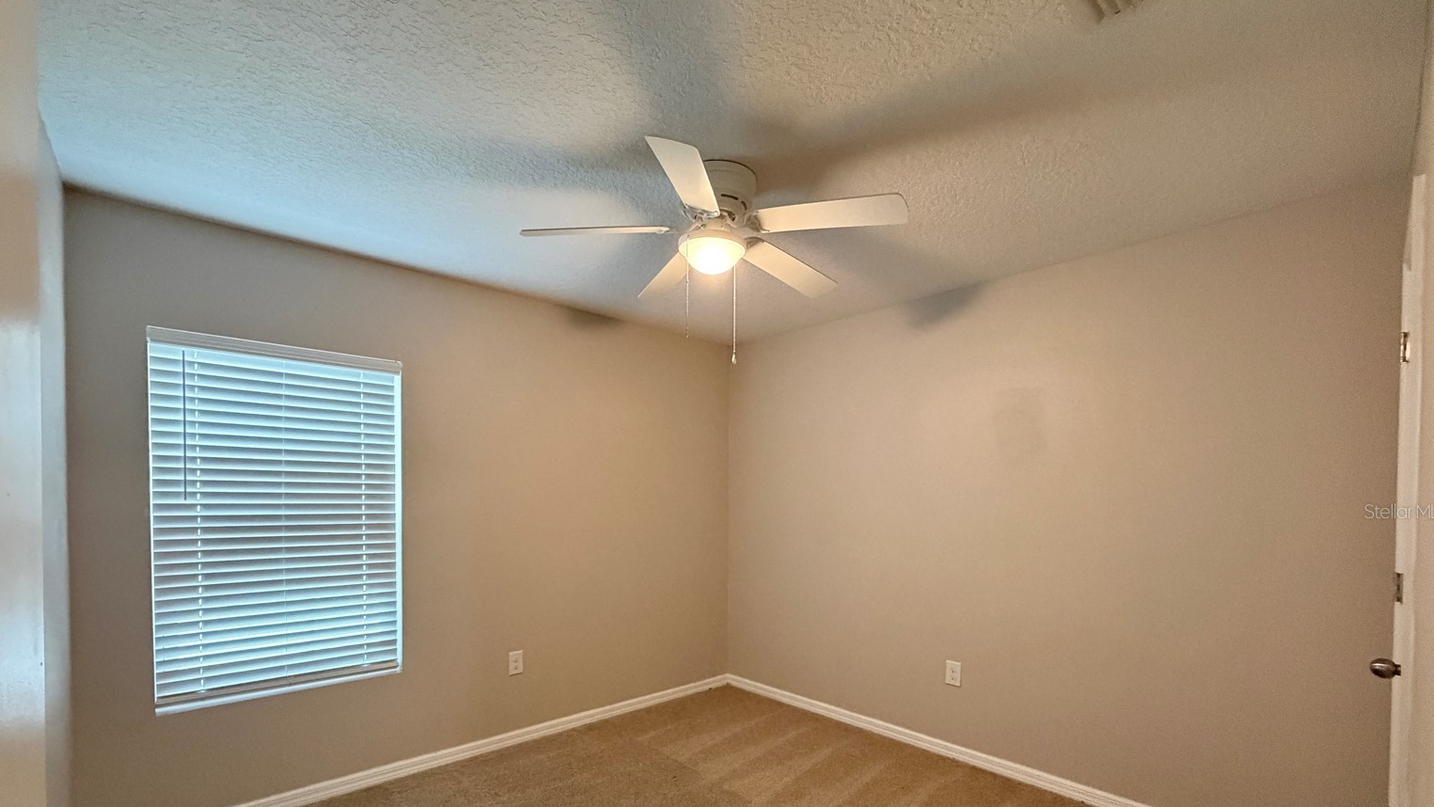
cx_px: 701
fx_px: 608
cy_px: 511
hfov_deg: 99.3
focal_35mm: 16
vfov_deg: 66.0
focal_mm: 2.22
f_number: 2.2
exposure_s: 1/60
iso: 500
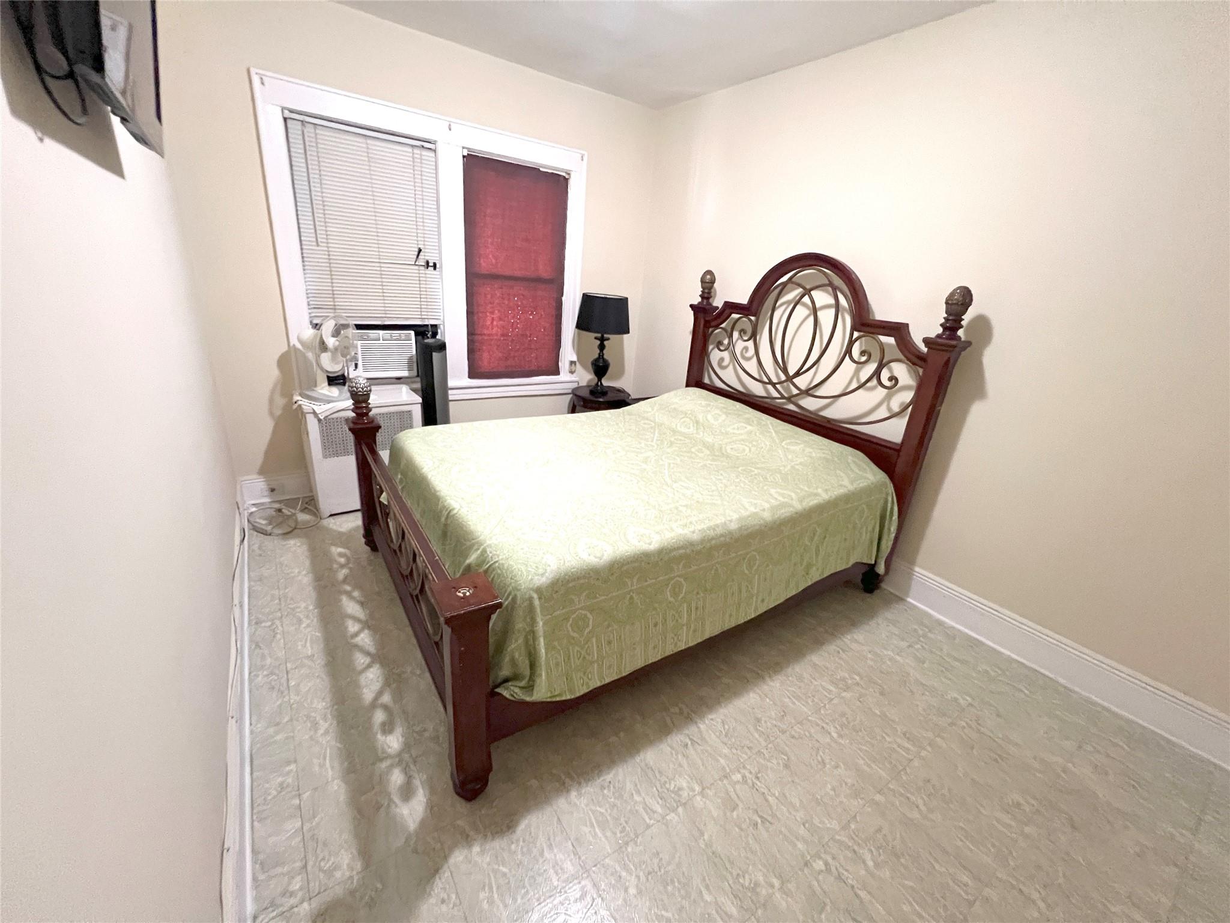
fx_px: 462
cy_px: 462
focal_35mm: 13
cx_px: 615
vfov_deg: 89.9
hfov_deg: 106.2
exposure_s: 1/60
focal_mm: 1.57
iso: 800
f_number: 1.8
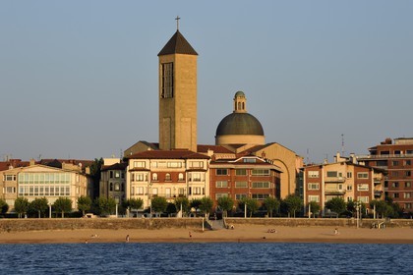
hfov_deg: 13.7
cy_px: 138
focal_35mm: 150
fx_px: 1721
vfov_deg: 9.1
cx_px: 206
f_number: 9
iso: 400
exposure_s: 1/640
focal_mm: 150
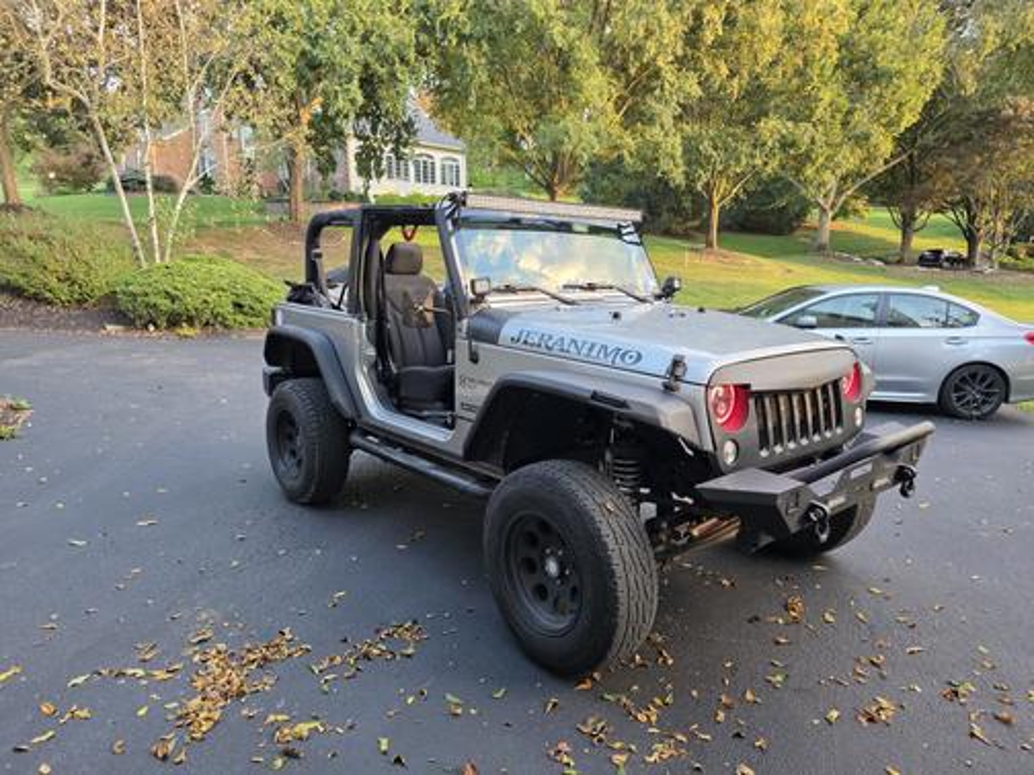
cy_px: 388
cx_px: 517
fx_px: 687
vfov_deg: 58.9
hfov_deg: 73.9
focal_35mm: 23
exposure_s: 1/180
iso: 200
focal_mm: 6.3
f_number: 1.7
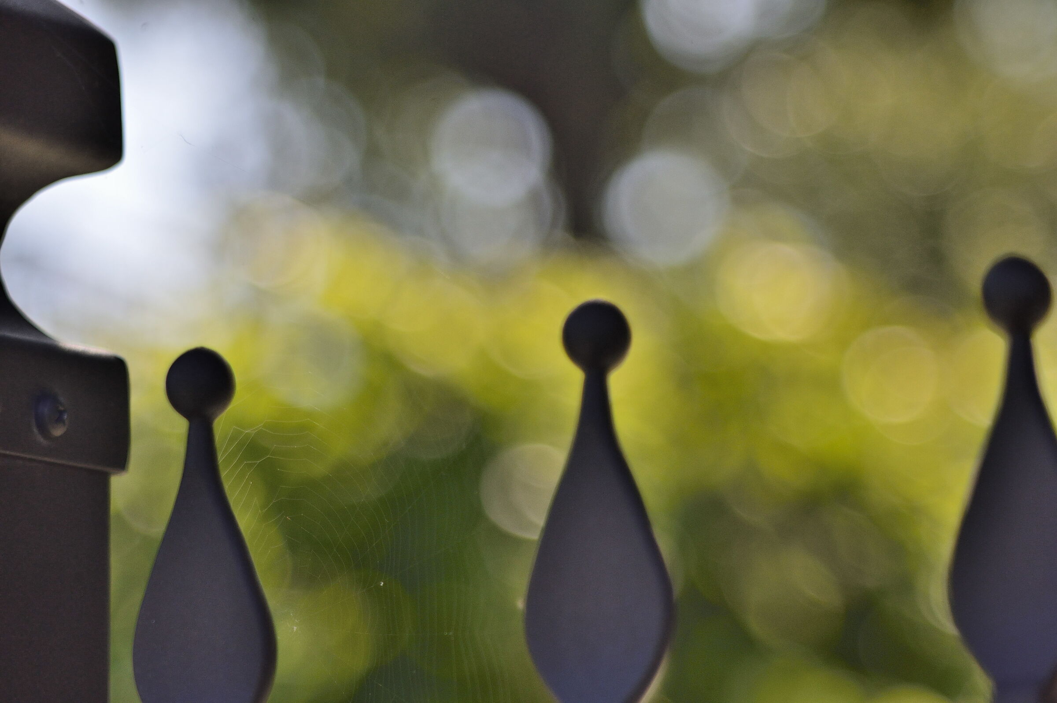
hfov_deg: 11.4
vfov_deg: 7.6
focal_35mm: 180
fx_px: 5282
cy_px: 352
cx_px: 528
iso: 1250
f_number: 5.6
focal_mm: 180
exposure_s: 1/3200
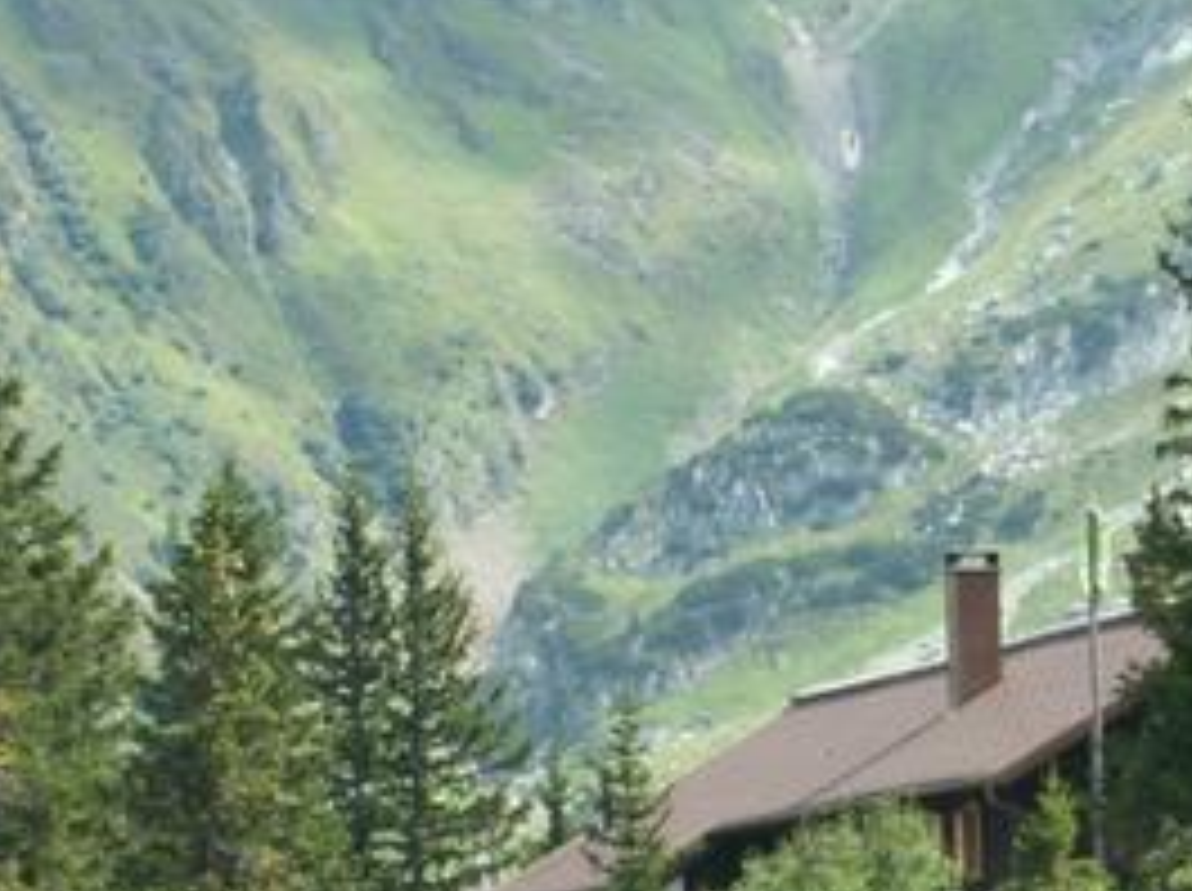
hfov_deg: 7.7
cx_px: 1358
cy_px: 634
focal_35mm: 254
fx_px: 8735
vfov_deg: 5.8
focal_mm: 17.2
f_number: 7.1
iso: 50
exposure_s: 1/60
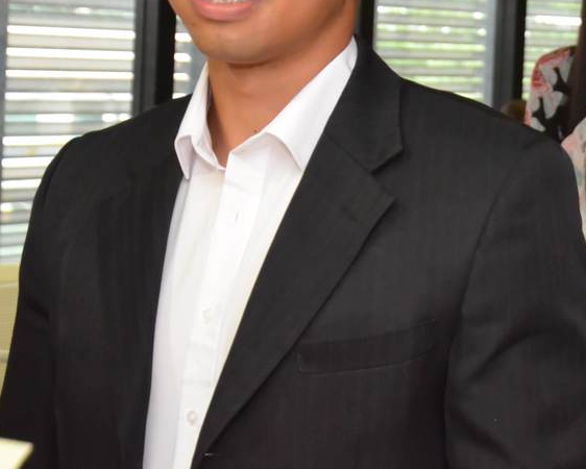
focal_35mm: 102
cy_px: 91
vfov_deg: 15.0
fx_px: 1770
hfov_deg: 18.4
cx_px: 560
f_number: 4.2
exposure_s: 1/60
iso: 3200
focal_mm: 34
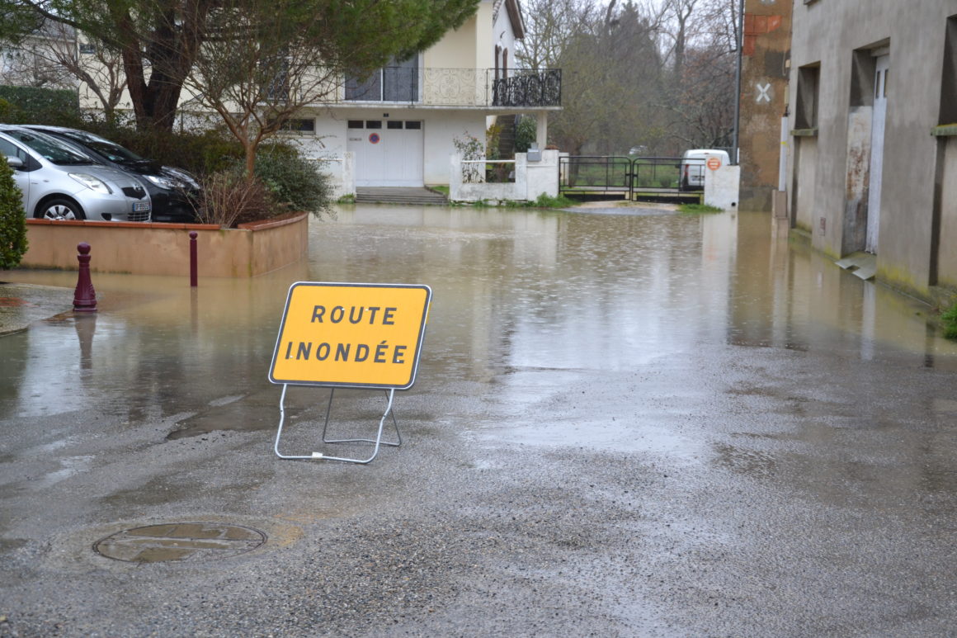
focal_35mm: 60
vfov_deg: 22.6
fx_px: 1595
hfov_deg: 33.4
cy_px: 319
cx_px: 478
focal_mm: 40
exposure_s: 1/60
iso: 560
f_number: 4.5
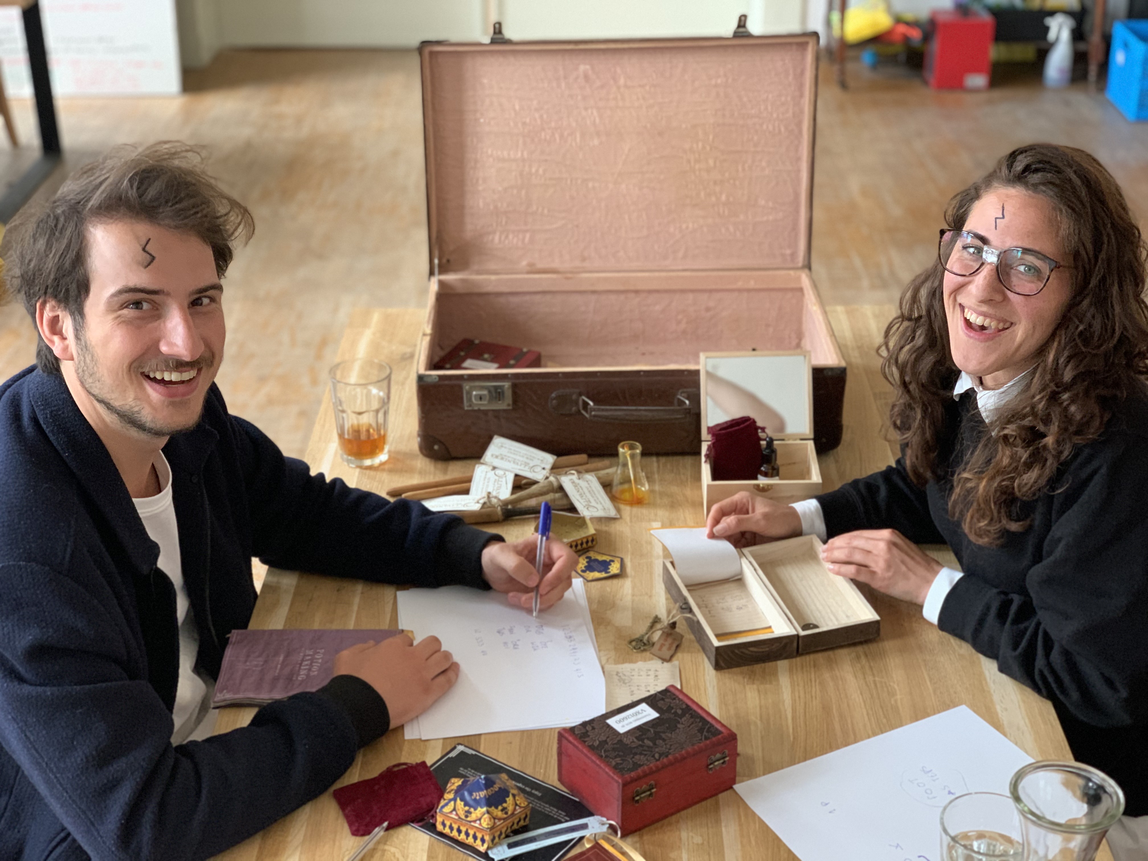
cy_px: 430
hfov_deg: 36.8
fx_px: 1725
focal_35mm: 52
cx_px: 574
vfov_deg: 28.0
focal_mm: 6
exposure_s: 1/60
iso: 200
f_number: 2.4
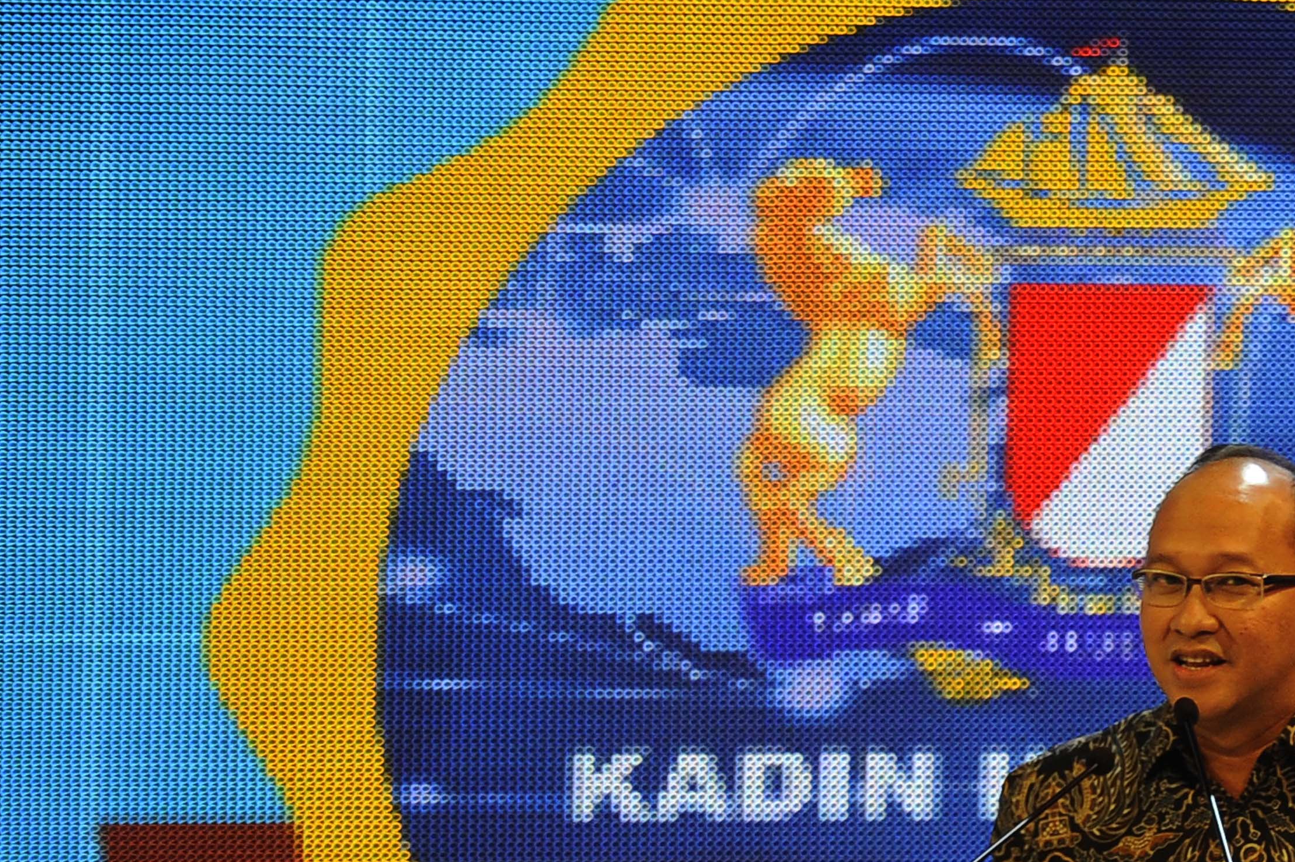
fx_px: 13734
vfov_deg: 3.6
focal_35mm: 382
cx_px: 1117
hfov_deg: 5.4
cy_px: 658
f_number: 2.8
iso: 800
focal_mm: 200
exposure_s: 1/125
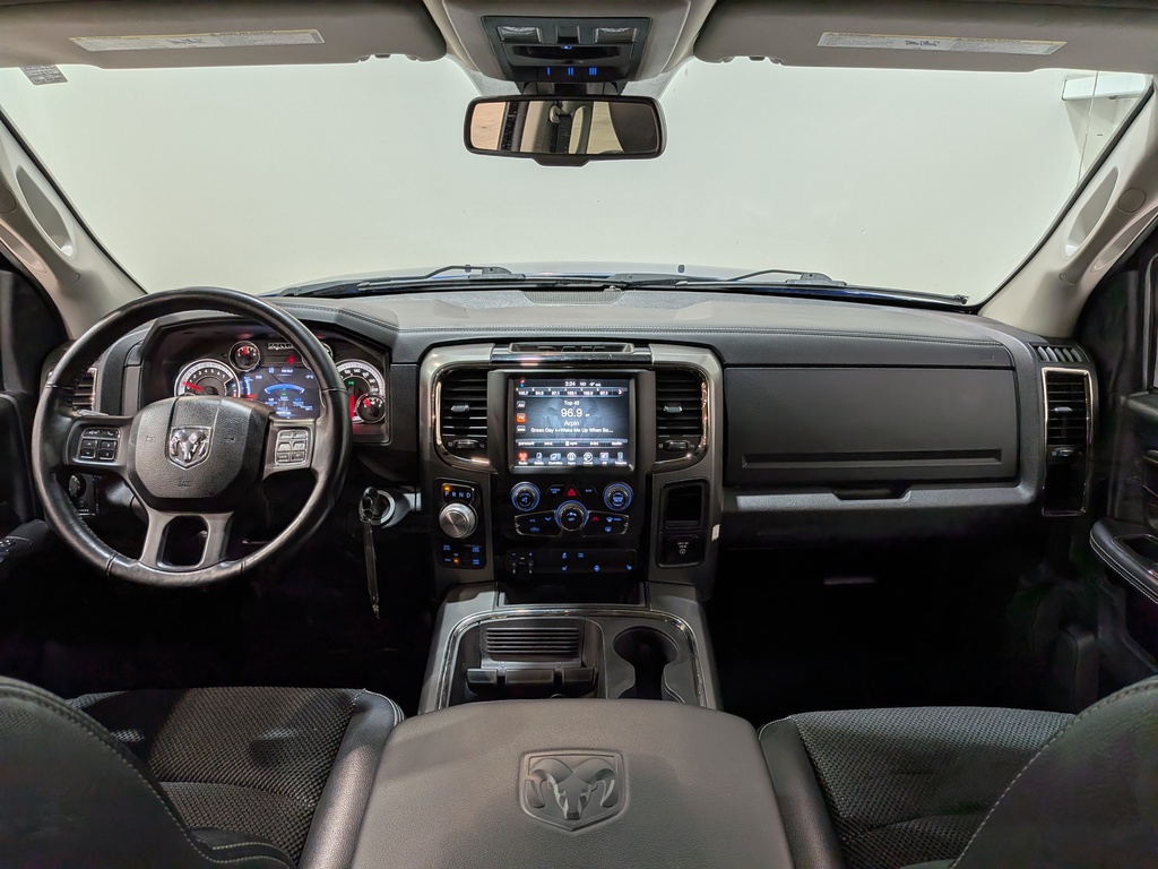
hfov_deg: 71.6
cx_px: 579
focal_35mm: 24
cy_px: 434
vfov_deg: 56.8
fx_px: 803
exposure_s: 1/101
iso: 29
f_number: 1.7
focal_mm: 4.53
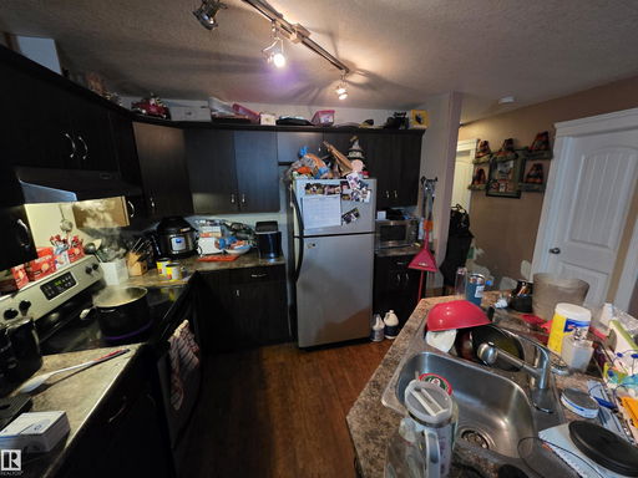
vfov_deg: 89.9
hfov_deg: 106.2
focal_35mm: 13
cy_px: 239
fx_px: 240
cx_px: 319
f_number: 1.9
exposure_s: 1/40
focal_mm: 2.2
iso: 1000
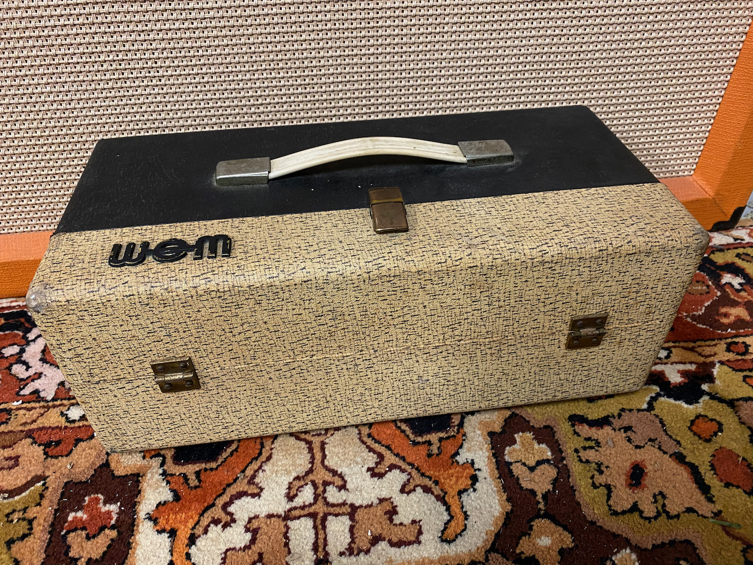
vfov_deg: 53.1
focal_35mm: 26
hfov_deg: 67.3
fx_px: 566
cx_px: 376
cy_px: 282
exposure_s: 1/33
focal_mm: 4.25
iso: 320
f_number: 1.8
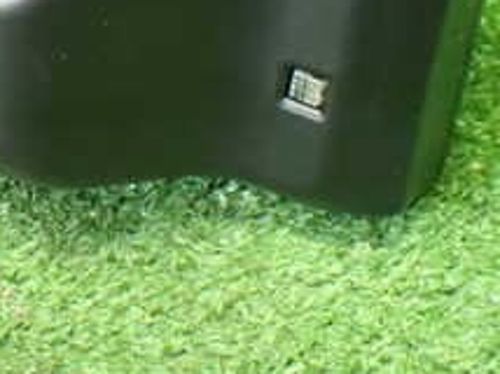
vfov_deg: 12.5
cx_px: -107
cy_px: -84
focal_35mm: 115
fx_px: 1659
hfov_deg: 16.4
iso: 800
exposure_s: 1/40
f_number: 2.8
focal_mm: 7.31
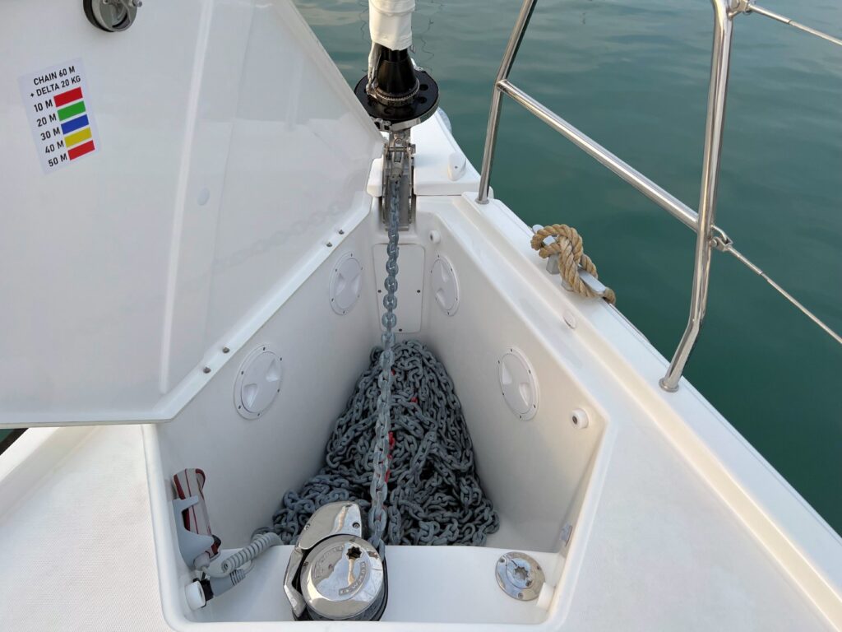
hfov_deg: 67.3
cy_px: 316
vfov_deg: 53.1
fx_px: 632
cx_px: 421
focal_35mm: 26
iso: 50
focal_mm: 5.7
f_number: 1.5
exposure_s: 1/484
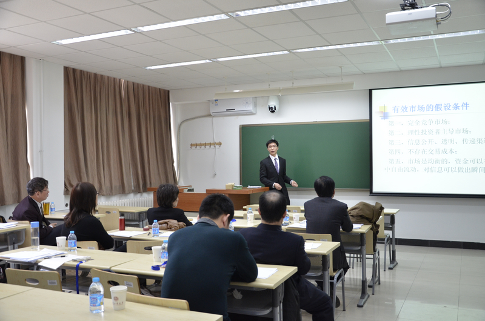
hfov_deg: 53.2
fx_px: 484
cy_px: 160
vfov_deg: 36.7
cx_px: 242
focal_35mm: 36
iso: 1000
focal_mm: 24
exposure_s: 1/80
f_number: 3.8
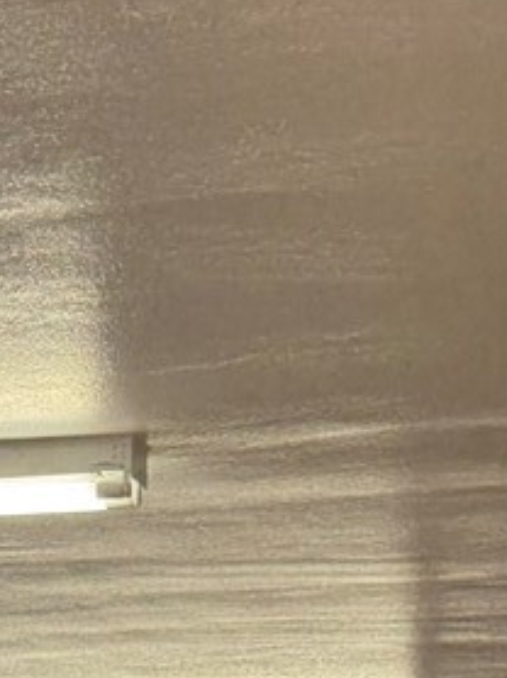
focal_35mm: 177
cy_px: 1117
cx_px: -88
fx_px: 3462
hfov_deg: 8.3
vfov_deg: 10.7
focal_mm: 6.76
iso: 160
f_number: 1.78
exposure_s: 1/120
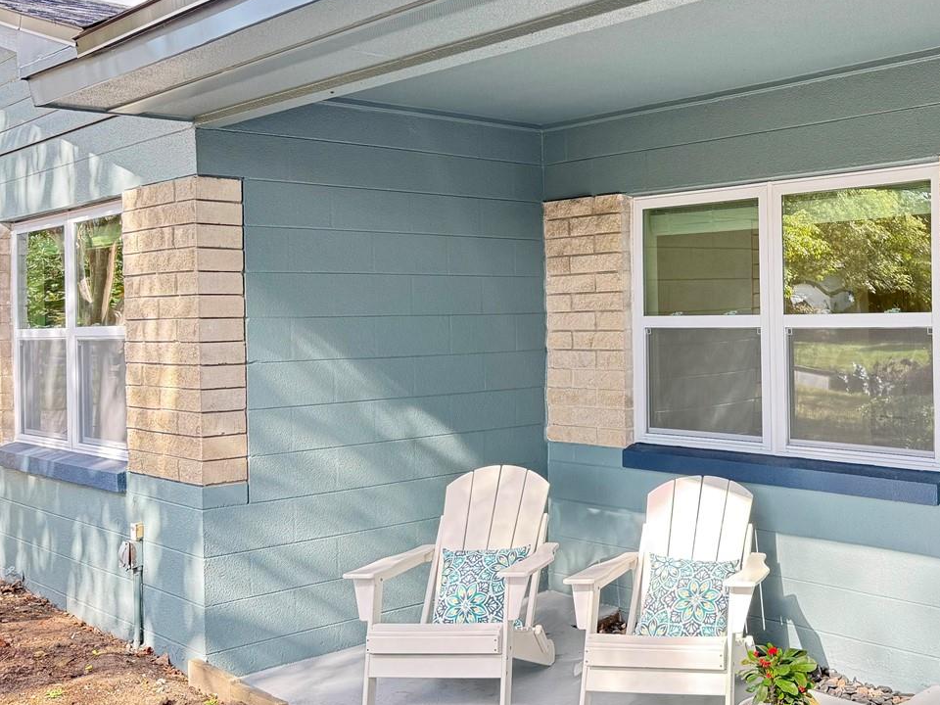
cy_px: 309
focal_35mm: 40
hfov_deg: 44.5
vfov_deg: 35.9
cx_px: 751
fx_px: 1086
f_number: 1.78
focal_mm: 6.76
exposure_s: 1/276
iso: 100
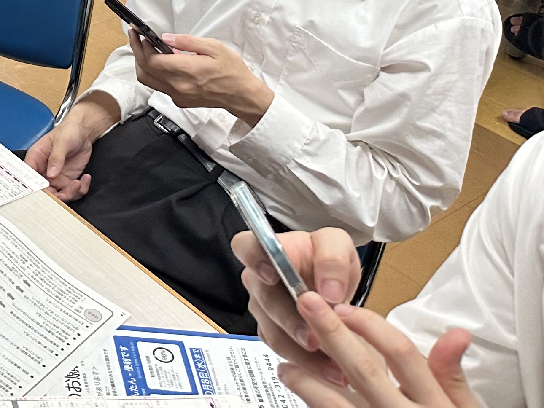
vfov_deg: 17.9
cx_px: -233
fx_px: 1179
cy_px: -172
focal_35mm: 75
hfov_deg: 22.2
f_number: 1.78
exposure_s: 1/100
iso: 160
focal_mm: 6.86
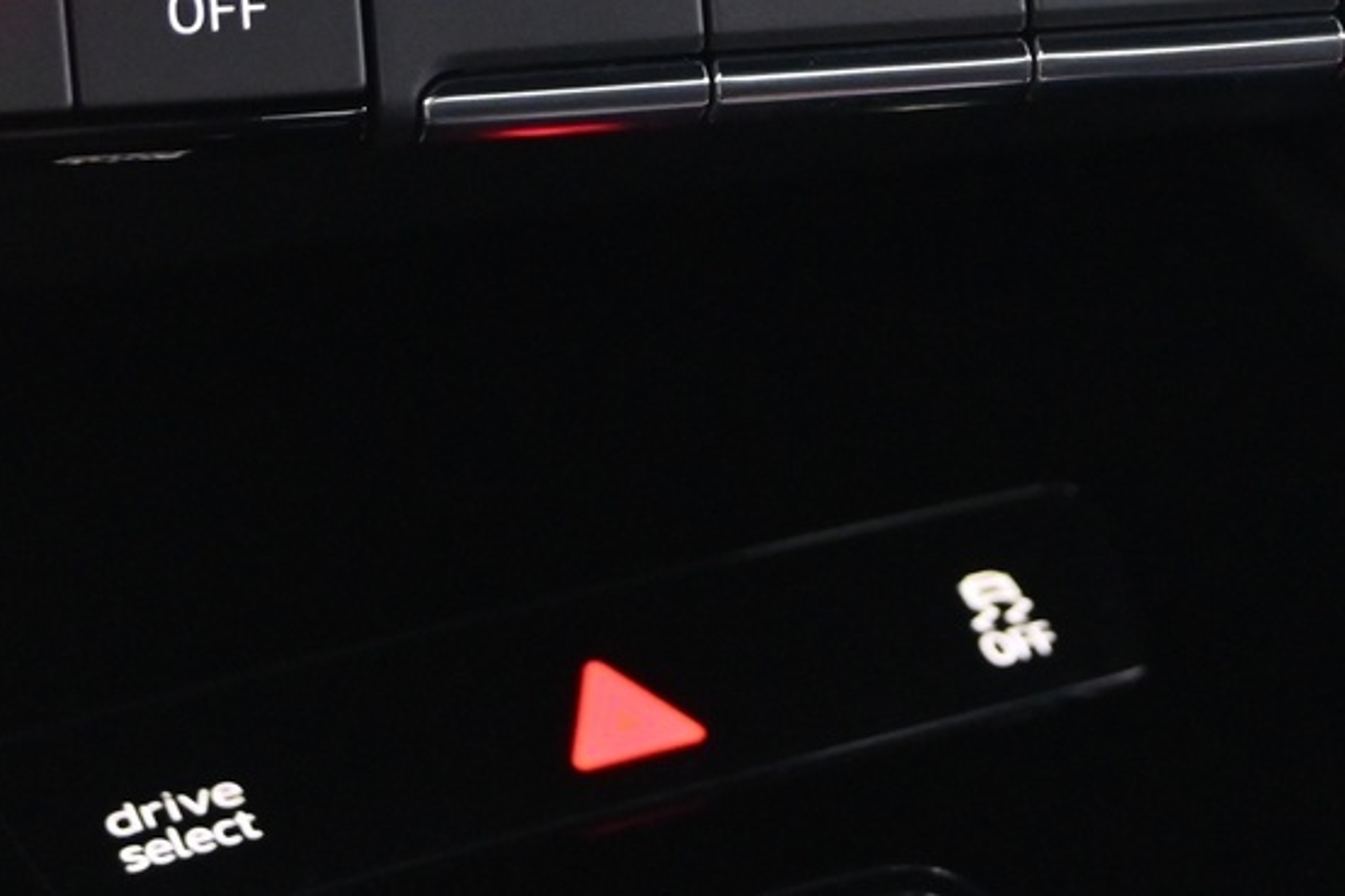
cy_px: -367
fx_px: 4509
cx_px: 978
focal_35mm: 121
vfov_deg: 11.0
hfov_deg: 16.9
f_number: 4.5
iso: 2500
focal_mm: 27.5
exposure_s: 1/6
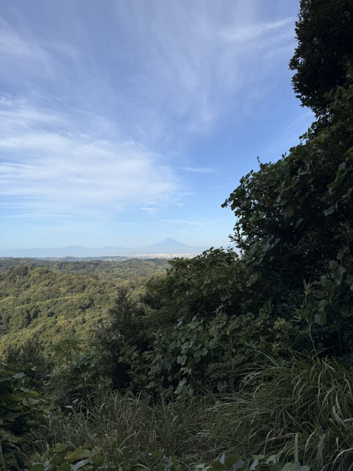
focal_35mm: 24
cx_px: 176
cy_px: 236
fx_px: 326
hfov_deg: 56.8
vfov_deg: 71.6
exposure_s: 1/4167
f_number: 1.78
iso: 80
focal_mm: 6.76
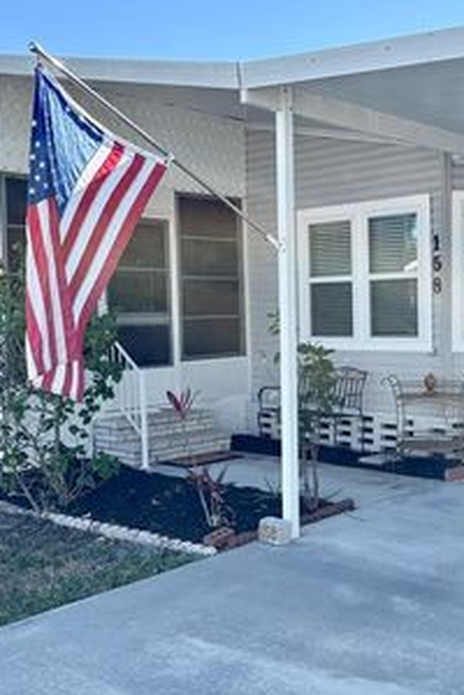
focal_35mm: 45
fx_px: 870
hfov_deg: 29.4
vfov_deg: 43.6
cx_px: 346
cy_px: 360
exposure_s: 1/1287
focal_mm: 5.96
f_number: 1.6
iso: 64
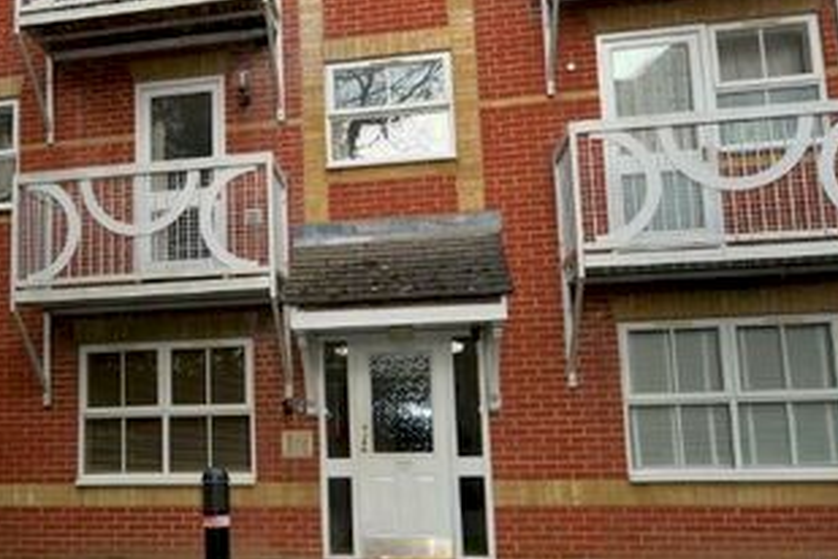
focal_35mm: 34
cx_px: 255
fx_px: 791
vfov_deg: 38.7
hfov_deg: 54.2
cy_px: 339
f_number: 5.6
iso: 100
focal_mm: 15
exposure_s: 1/125
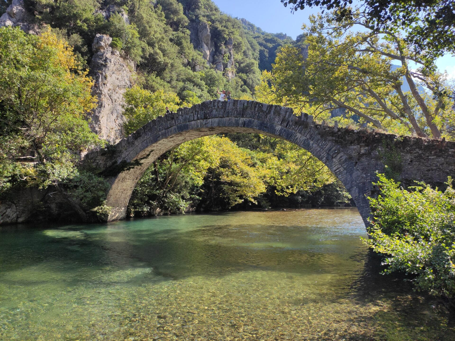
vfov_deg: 54.9
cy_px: 170
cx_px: 228
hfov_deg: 69.4
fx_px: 329
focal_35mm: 25
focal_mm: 4.74
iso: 112
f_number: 1.79
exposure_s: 1/1953
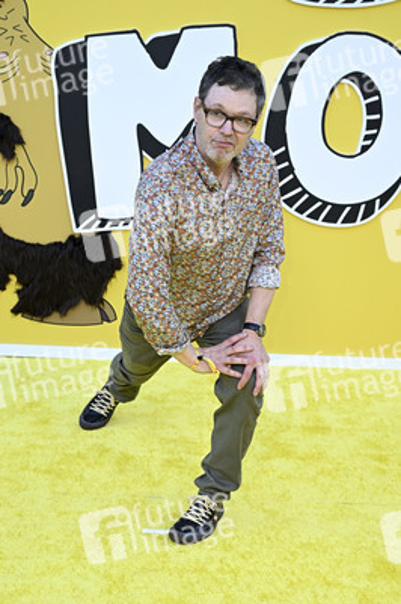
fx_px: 987
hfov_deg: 23.0
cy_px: 302
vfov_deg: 34.0
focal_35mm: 59
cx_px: 200
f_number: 6.3
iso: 800
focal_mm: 59
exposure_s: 1/200
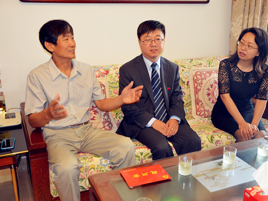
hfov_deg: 45.2
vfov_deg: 34.7
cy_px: 99
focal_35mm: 42
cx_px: 148
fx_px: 322
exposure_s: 1/60
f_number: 4
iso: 900
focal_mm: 25
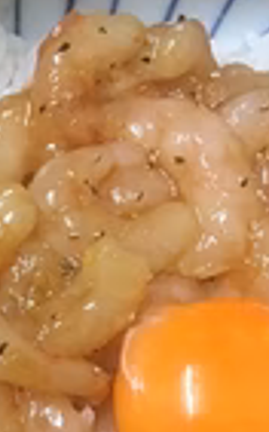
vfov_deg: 23.2
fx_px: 1022
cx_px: -186
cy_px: 383
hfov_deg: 13.7
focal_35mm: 87
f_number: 2.2
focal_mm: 4.15
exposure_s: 1/24
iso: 200
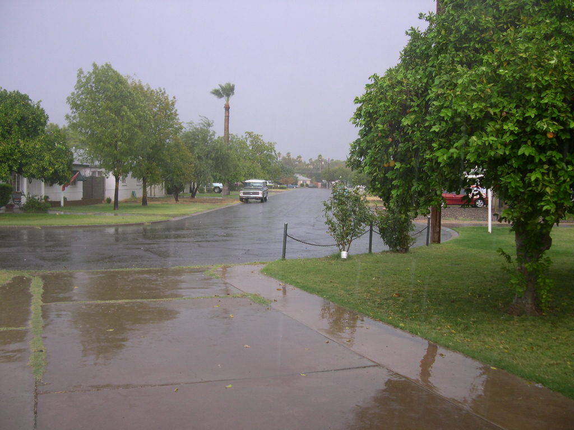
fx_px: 630
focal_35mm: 38
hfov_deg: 49.0
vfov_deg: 37.7
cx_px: 287
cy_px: 215
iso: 100
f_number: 2.8
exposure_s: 1/25.2
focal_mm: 8
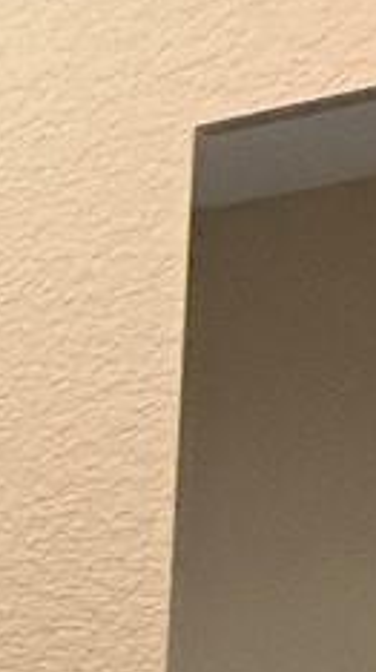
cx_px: -1240
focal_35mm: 97
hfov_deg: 7.4
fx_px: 1726
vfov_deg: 20.0
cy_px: 902
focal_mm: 1.57
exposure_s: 1/120
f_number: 1.8
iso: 250
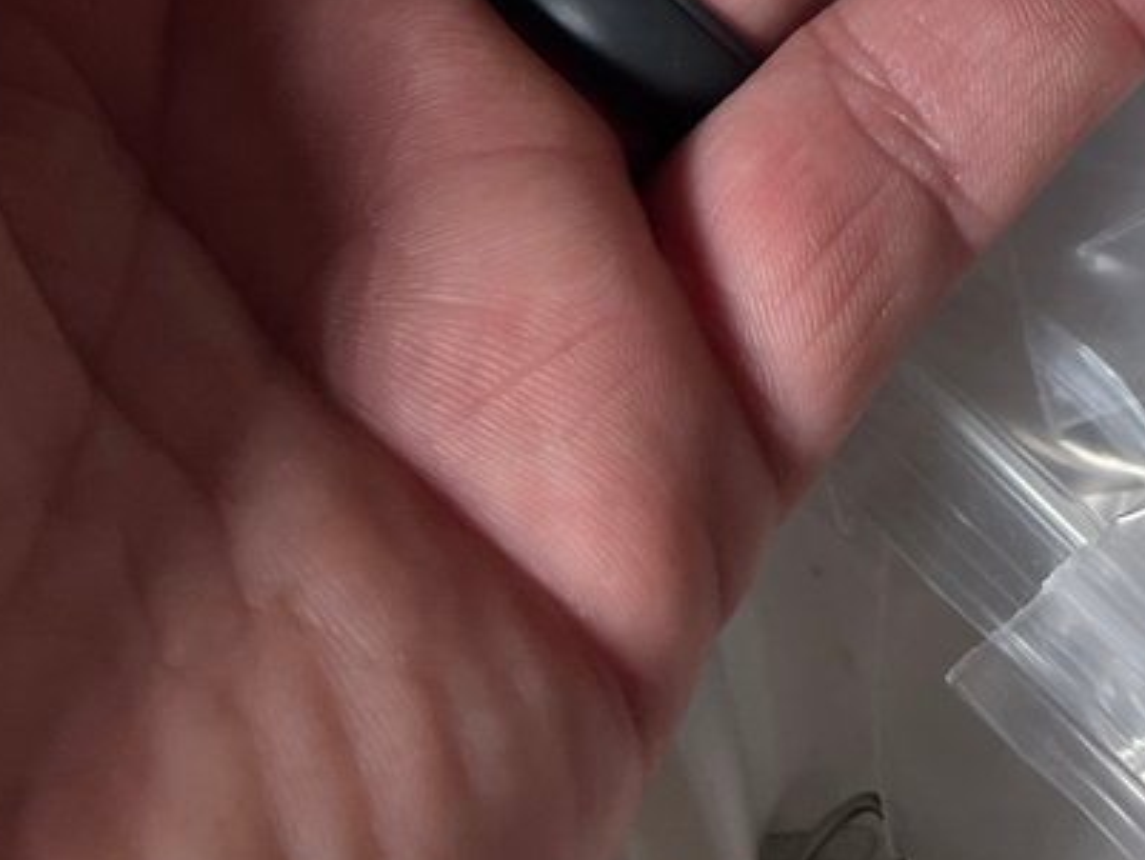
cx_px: 1797
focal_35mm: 98
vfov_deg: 13.8
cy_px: -596
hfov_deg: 17.6
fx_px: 3243
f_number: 1.5
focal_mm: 5.7
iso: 64
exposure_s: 1/120
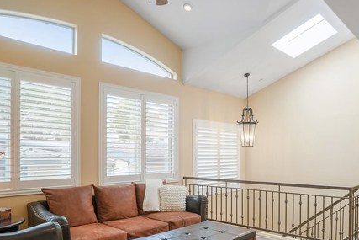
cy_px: 152
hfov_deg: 66.8
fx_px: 269
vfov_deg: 47.5
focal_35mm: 27
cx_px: 212
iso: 125
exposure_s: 1/60
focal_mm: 18
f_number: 8
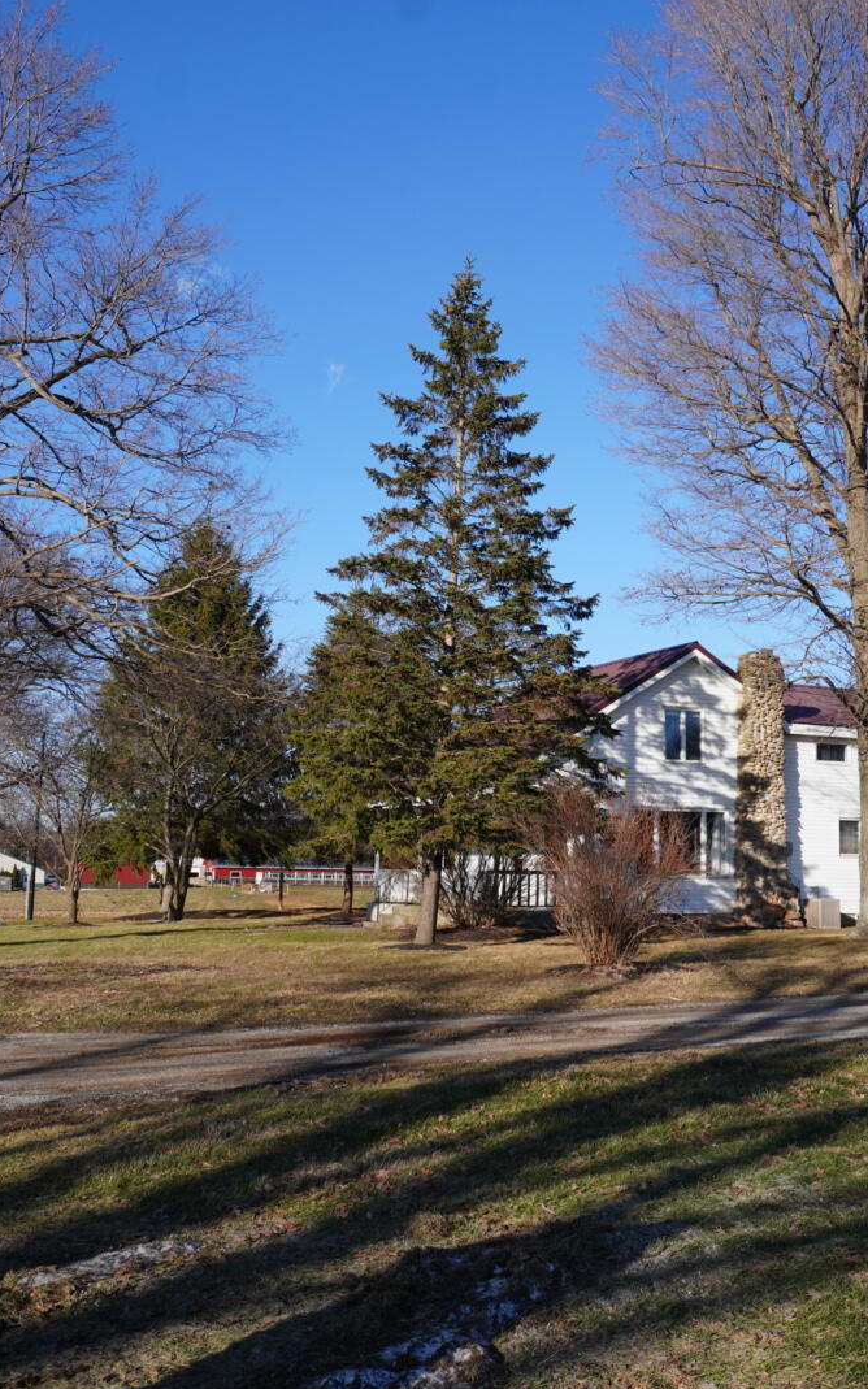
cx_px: 421
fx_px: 1401
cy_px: 691
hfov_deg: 34.4
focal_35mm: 37
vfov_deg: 52.8
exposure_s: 1/160
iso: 100
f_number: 10
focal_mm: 16
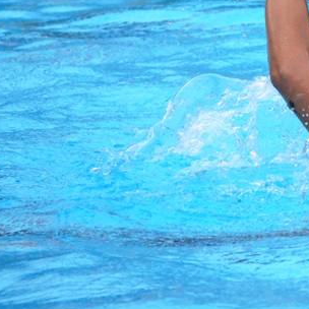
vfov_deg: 2.5
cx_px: 412
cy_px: 43
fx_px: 7165
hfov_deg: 2.5
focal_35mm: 709
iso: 2500
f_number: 5.3
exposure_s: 1/500
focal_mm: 165
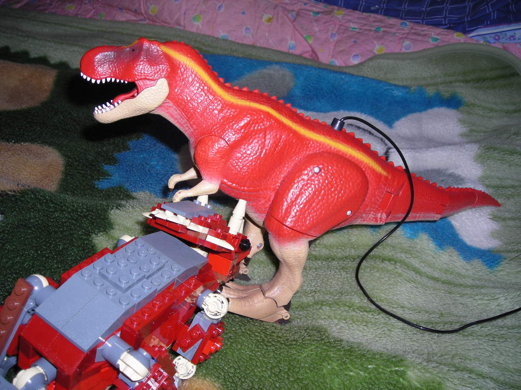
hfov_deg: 49.0
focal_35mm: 38
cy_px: 195
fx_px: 572
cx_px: 260
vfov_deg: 37.7
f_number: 3.2
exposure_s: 1/60
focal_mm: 6.3
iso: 50
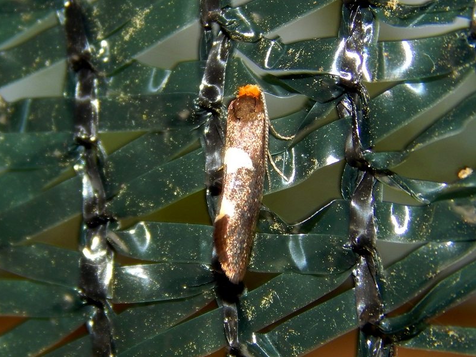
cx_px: 237
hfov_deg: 12.1
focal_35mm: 163
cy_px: 179
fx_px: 2241
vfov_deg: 9.1
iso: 125
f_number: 10.1
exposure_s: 1/80
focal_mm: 28.7
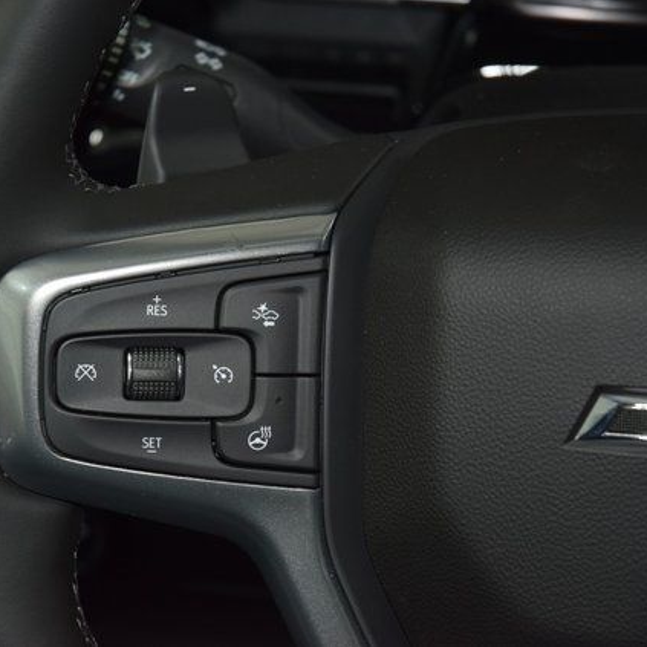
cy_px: 322
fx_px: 2855
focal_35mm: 135
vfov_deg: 12.9
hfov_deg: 12.9
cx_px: 214
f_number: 4.5
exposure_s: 1/40
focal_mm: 70
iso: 1400
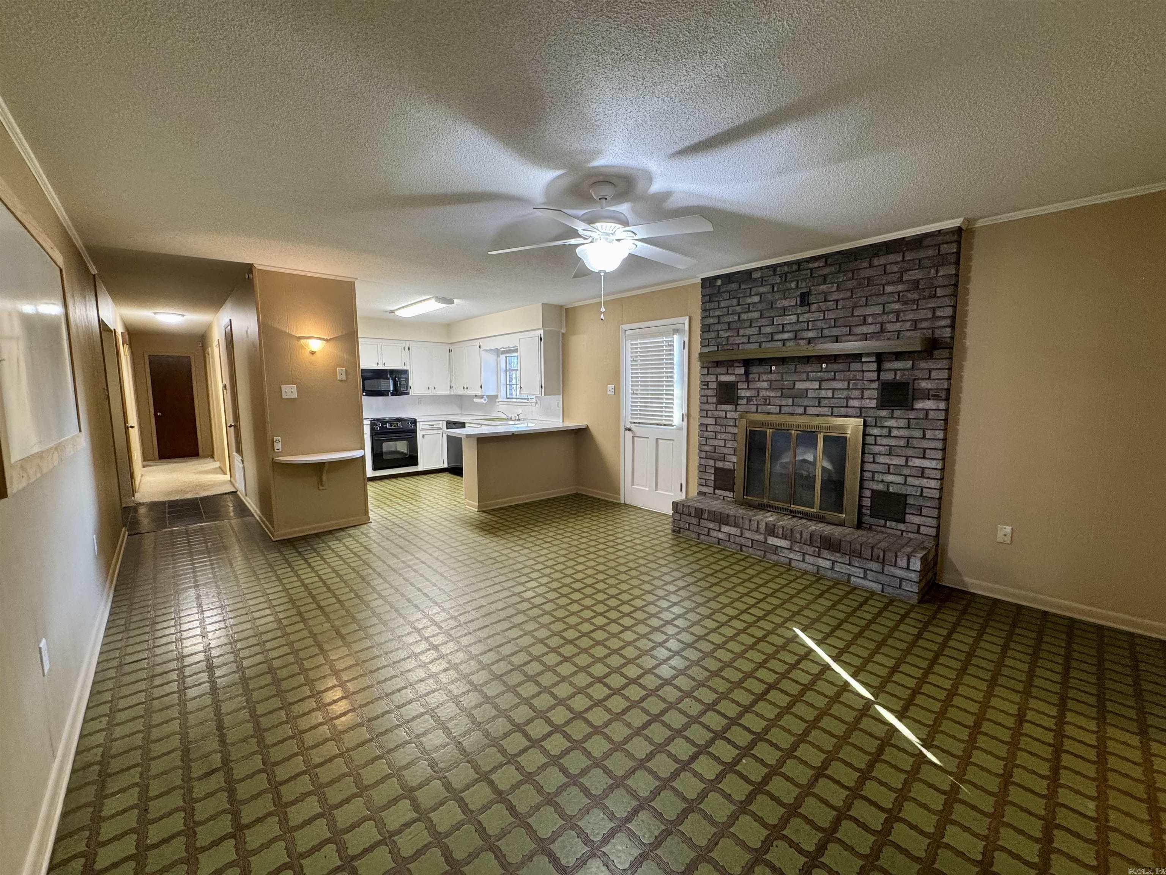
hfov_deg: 102.1
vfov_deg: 85.7
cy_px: 438
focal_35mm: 14
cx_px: 583
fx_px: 472
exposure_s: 1/60
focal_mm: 2.22
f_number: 2.2
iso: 250
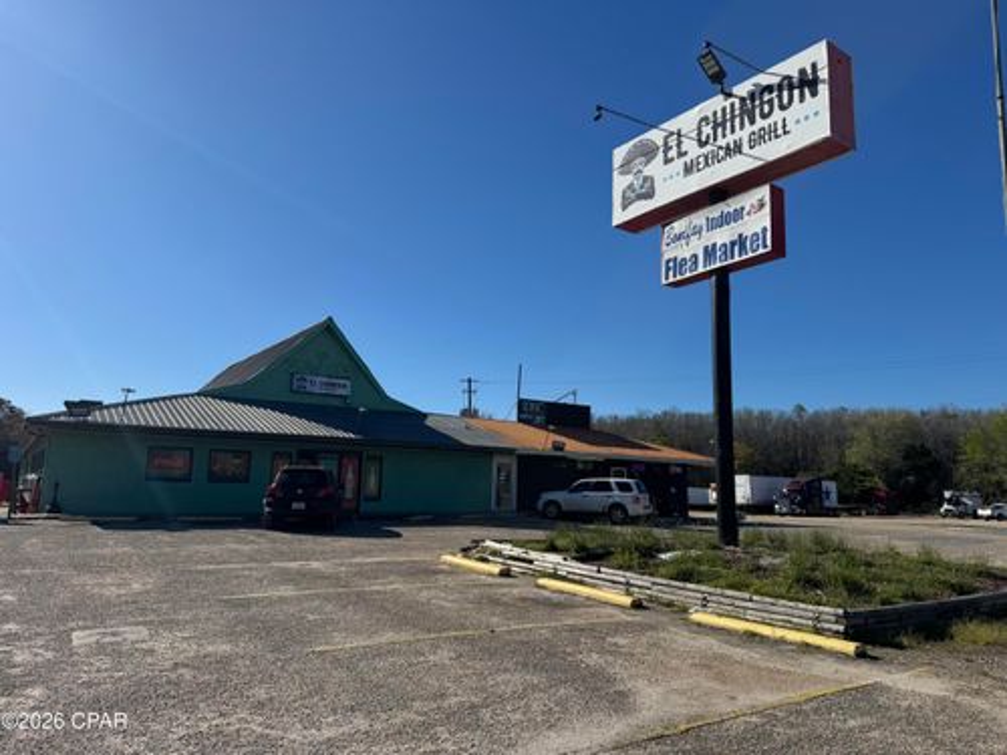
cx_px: 504
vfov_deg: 56.8
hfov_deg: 71.6
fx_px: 698
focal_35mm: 24
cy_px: 378
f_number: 1.78
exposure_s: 1/6410
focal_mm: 6.76
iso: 80
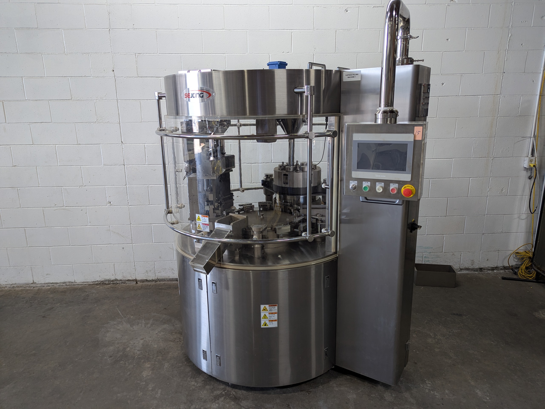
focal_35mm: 24
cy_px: 204
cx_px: 272
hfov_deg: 71.6
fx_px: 378
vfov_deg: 56.8
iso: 49
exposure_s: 1/40
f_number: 1.85
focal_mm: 6.81
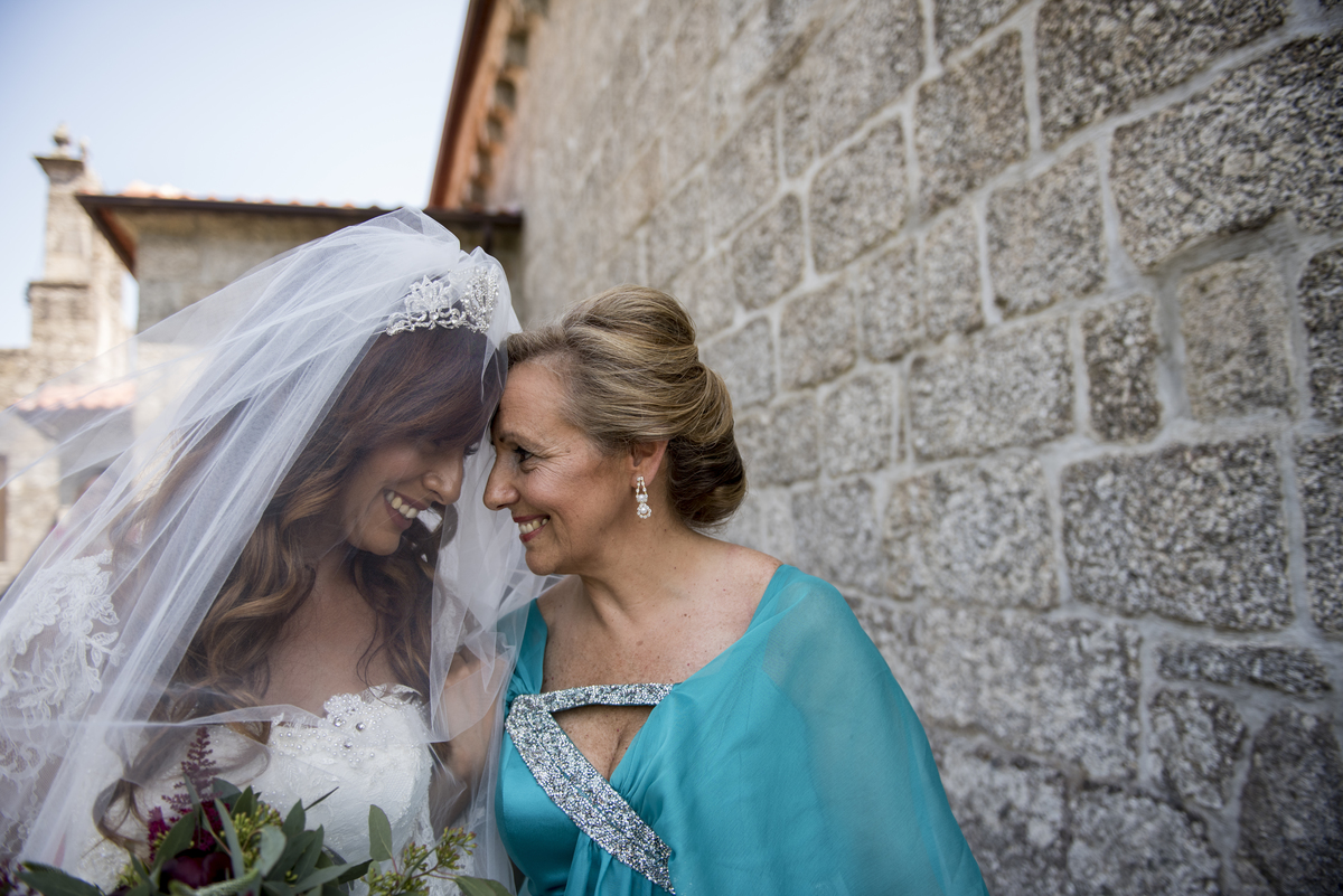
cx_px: 672
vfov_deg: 53.2
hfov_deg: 73.7
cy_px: 448
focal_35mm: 24
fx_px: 896
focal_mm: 24
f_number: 2.8
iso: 320
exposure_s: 1/1000
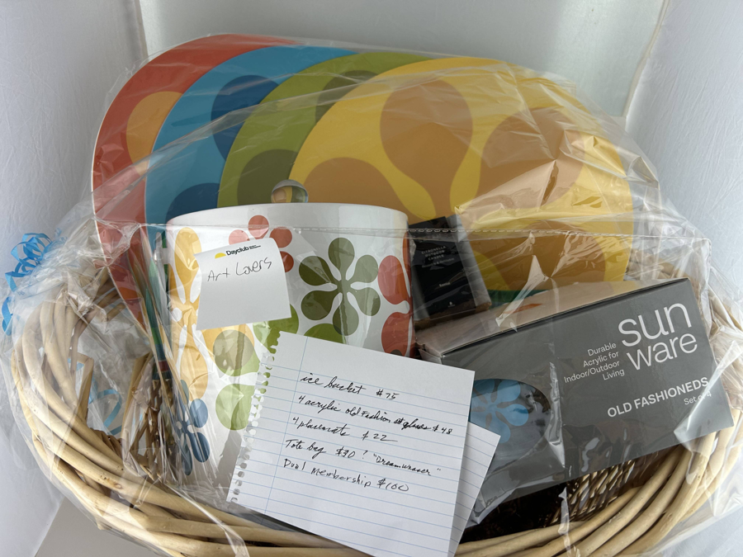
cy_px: 278
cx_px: 372
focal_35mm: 26
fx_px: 558
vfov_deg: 53.1
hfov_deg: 67.3
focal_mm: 5.7
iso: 40
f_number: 1.5
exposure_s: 1/259
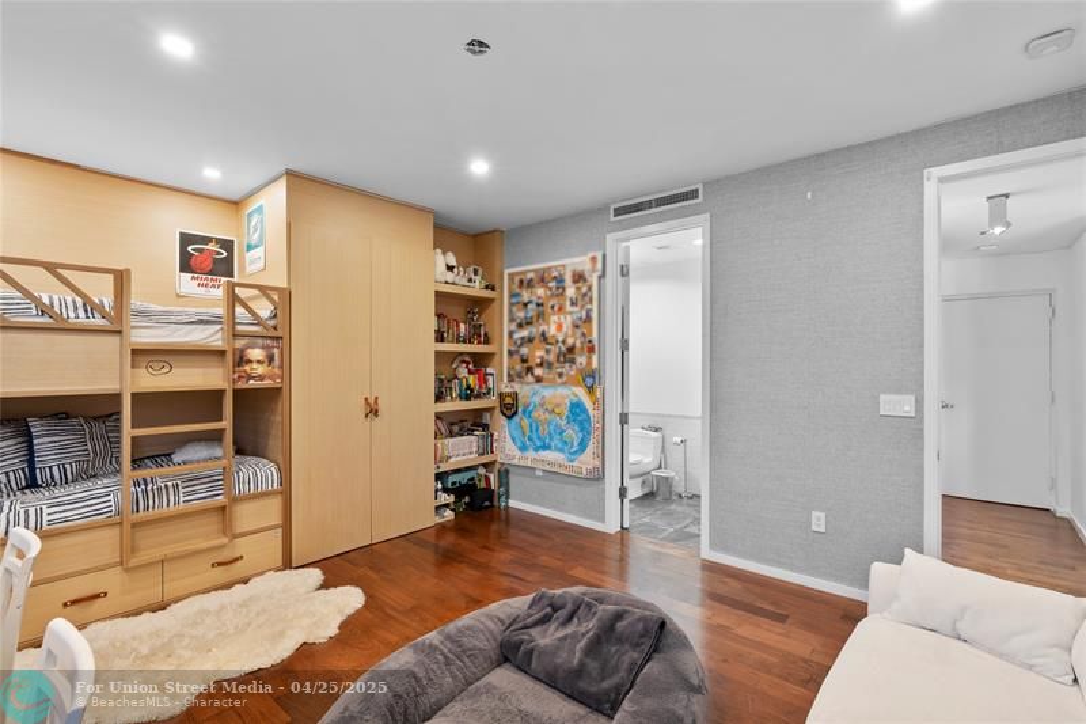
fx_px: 483
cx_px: 543
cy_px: 362
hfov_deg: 96.7
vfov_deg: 73.7
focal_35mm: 16
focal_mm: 16
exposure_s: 3.2
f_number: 9
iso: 100
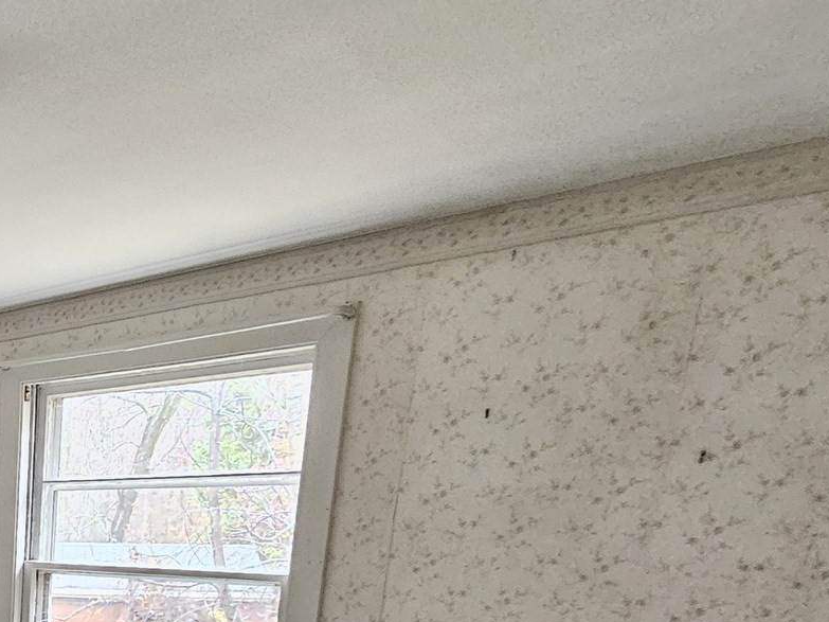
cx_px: -191
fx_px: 814
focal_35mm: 34
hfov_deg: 38.2
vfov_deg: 34.6
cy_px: 721
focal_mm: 2.2
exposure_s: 1/24
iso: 1000
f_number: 2.2
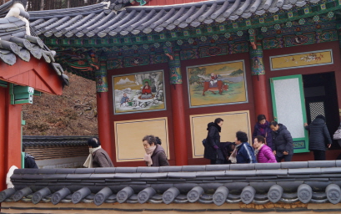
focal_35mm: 47
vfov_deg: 27.4
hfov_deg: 42.4
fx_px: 437
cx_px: 133
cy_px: 87
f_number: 5.6
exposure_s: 1/80
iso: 100
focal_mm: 18
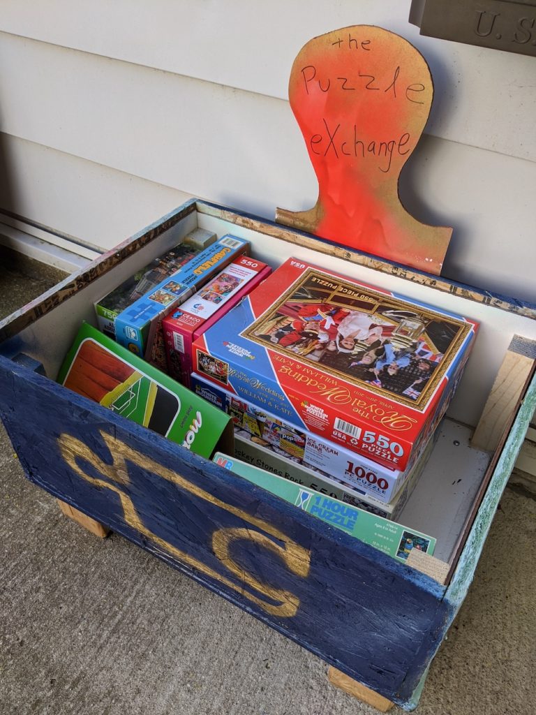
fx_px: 557
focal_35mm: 27
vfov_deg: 65.3
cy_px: 358
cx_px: 268
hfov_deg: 51.4
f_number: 1.8
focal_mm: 4.44
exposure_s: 1/305
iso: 61
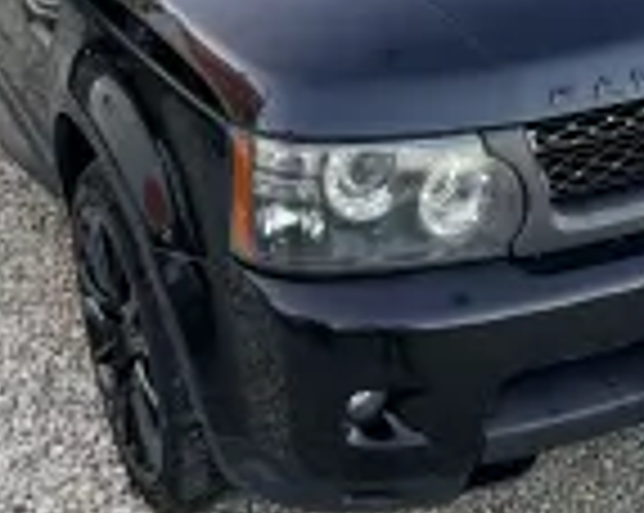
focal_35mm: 59
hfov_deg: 31.7
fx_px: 1123
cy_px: -27
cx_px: 441
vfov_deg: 24.3
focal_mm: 6.76
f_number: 1.78
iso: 125
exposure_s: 1/179
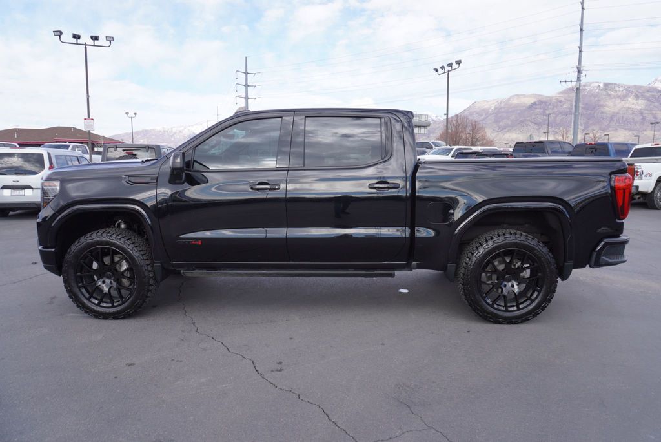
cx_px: 330
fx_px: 441
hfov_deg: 73.7
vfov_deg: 53.2
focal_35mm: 24
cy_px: 221
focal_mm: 16
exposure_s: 1/160
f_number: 6.3
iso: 100
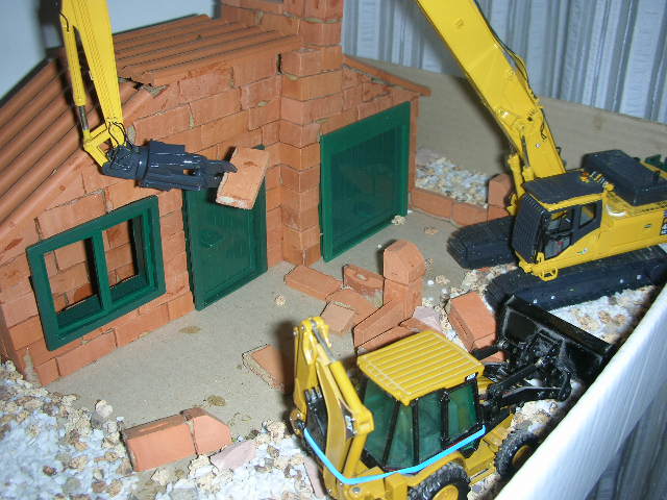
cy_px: 250
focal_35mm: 35
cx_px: 334
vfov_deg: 40.7
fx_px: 674
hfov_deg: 52.6
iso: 50
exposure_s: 1/60.1
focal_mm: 5.8
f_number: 3
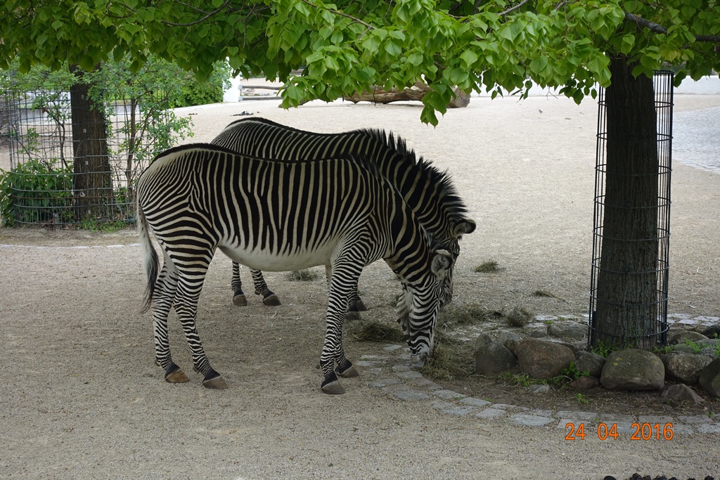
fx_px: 1400
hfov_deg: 28.8
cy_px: 240
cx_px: 360
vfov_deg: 19.5
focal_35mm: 70
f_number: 4
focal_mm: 25.7
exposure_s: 1/80
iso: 125
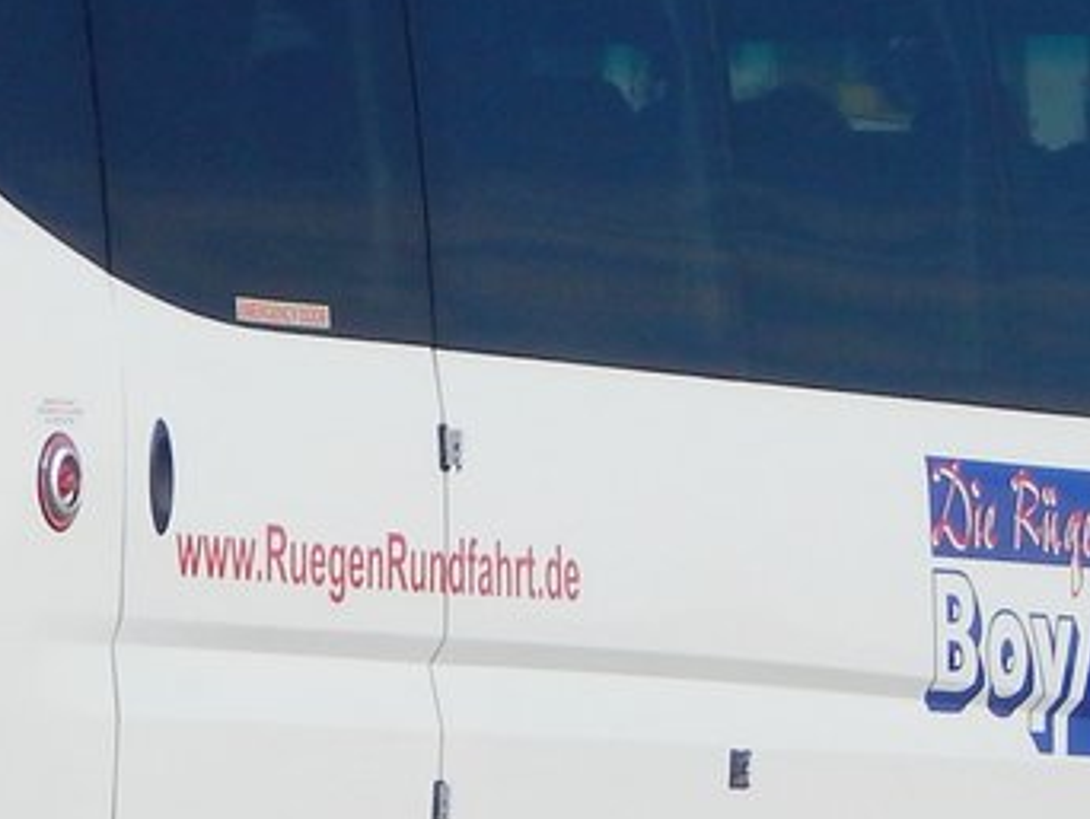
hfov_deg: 4.9
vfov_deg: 3.7
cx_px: -54
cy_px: 398
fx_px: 12604
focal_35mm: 400
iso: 125
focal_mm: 20.5
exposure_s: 1/800
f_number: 9.2
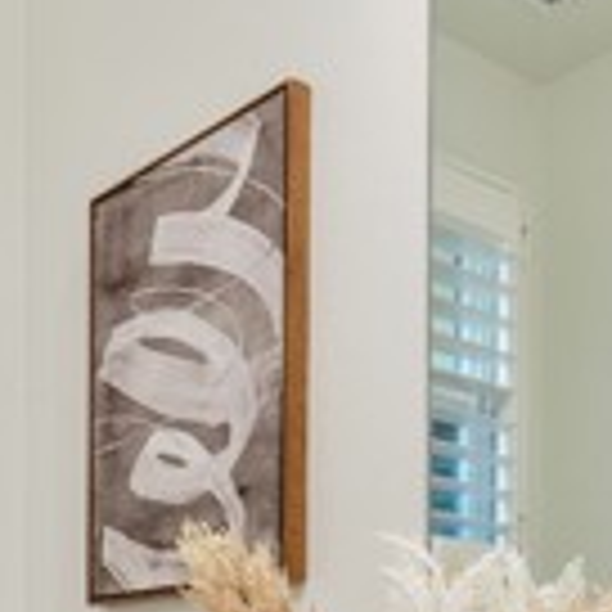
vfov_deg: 26.5
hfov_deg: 29.2
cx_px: 50
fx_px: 1120
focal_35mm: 56
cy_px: 767
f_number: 4.5
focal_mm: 14
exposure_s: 1/80
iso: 400
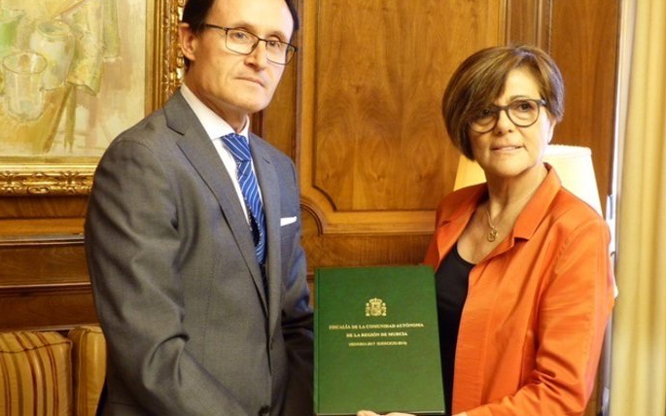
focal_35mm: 63
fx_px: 1143
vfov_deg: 20.6
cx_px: 333
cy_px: 229
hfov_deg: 32.5
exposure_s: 1/15
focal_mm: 10.5
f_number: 2.8
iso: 400
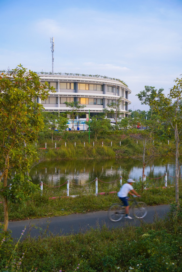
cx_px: 91
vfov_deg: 41.1
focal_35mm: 48
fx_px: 364
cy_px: 136
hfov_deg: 28.1
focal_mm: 48
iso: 320
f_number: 5.6
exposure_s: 1/60
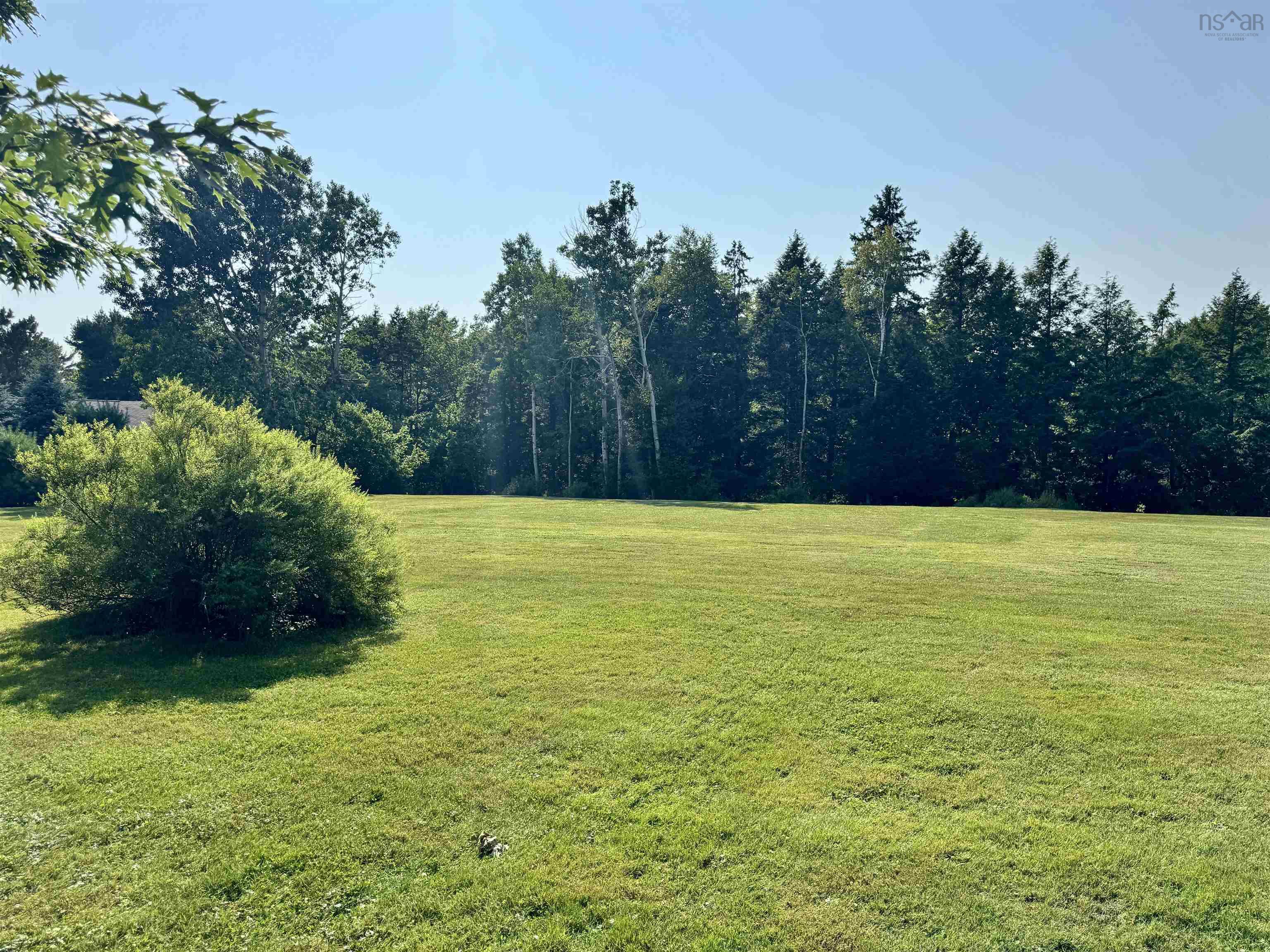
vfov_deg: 56.8
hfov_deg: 71.6
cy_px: 476
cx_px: 635
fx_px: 881
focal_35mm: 24
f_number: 1.78
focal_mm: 6.76
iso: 80
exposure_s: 1/5814
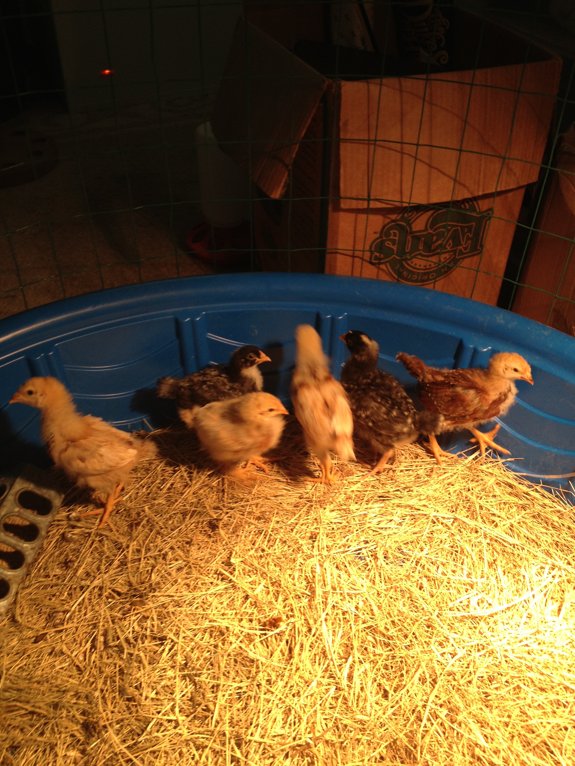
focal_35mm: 35
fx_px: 775
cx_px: 288
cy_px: 383
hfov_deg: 40.7
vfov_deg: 52.6
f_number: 2.4
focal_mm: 4.28
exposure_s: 1/40
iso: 64
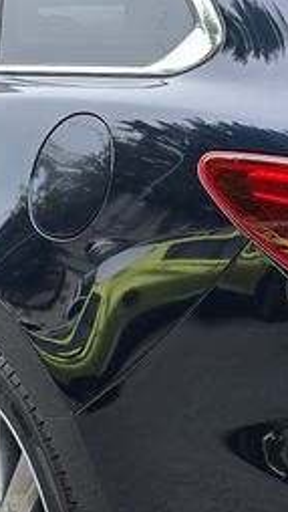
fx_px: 1370
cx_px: 361
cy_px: 208
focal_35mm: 101
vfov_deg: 21.1
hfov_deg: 11.7
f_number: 1.7
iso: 40
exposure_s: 1/180
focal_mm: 6.3
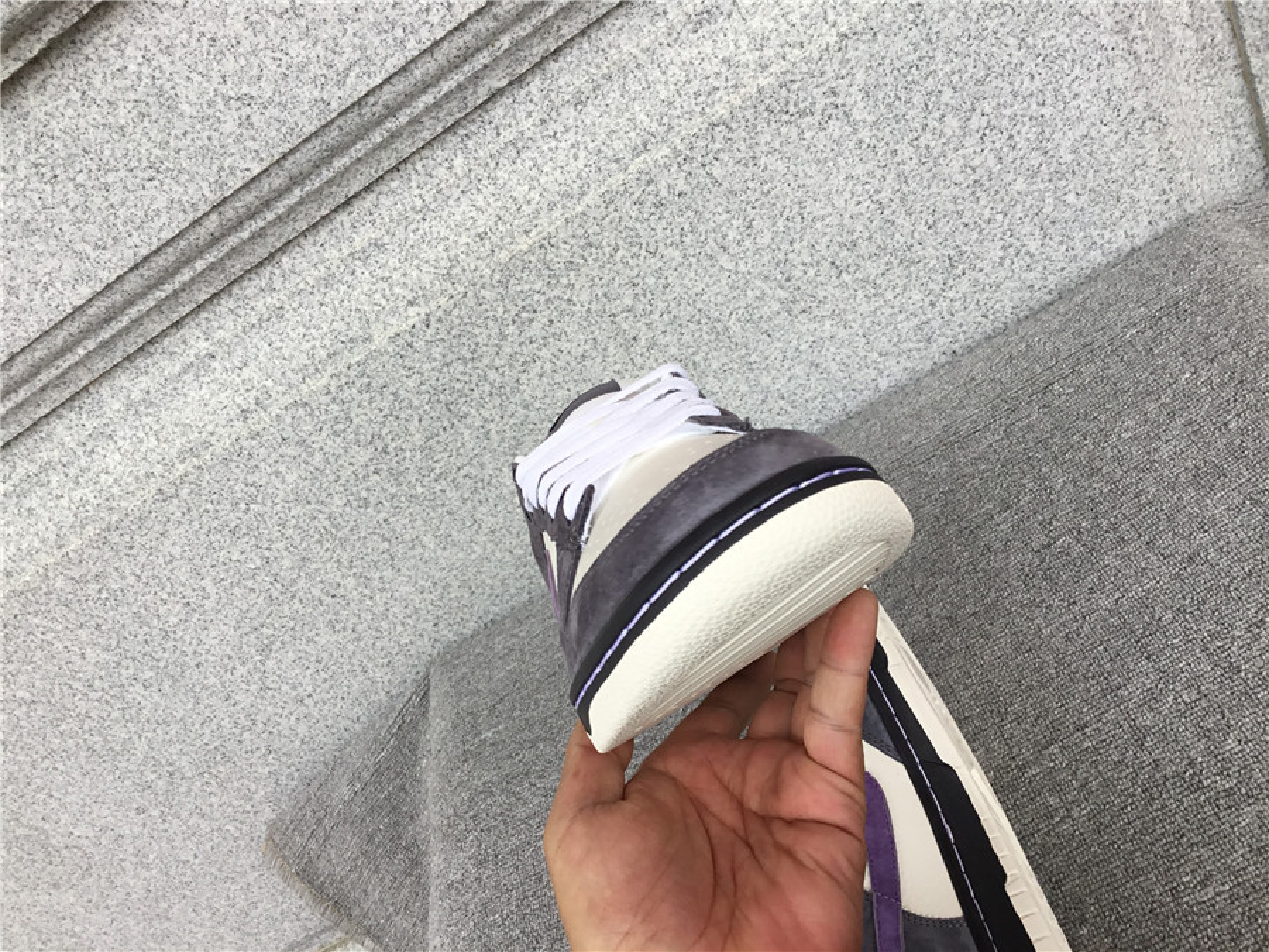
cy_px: 476
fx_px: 1136
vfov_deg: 45.4
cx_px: 634
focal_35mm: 31
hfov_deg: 58.4
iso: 32
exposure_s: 1/100
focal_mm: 3.3
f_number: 2.4
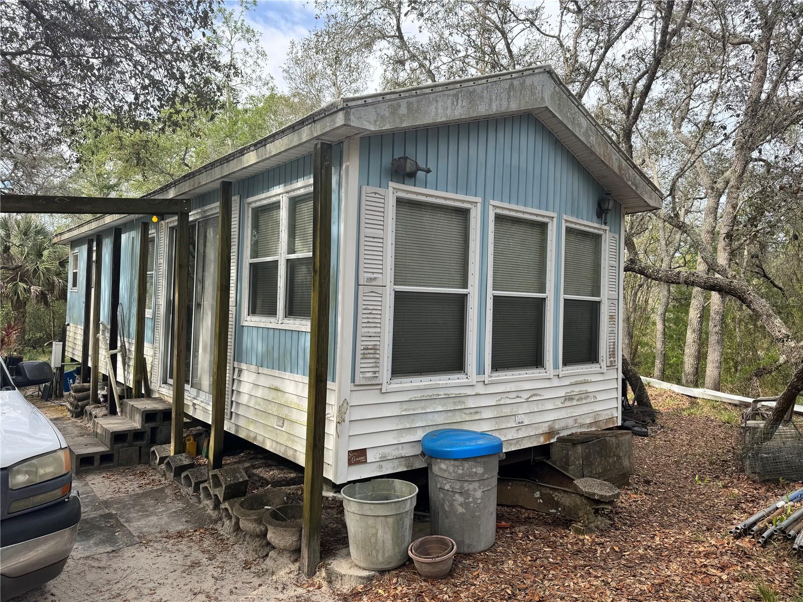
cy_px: 301
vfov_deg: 56.8
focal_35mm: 24
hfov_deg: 71.6
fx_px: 557
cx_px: 402
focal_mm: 6.76
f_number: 1.78
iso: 80
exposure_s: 1/995
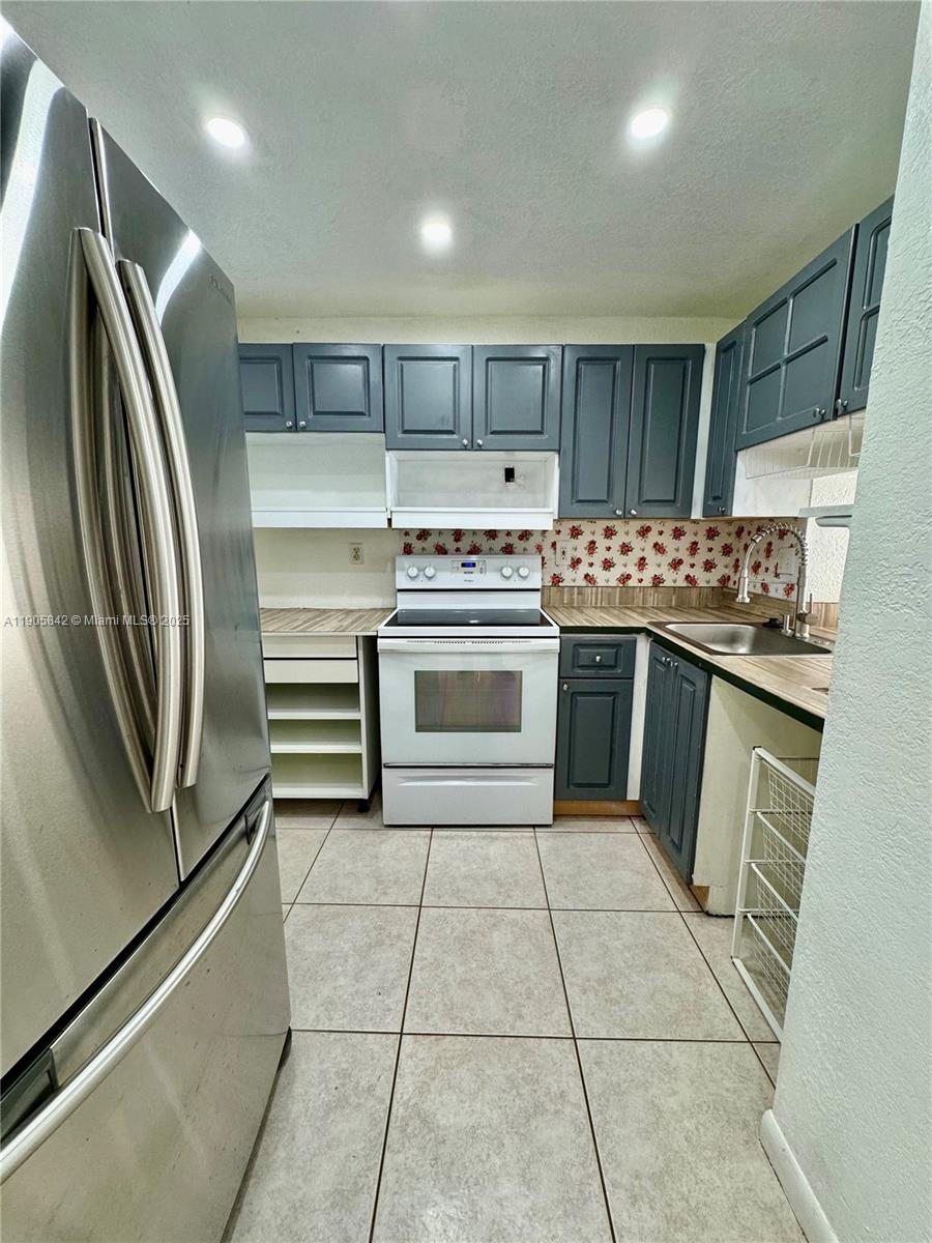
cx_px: 466
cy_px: 622
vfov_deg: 102.1
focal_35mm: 14
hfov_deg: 85.7
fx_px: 503
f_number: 2.2
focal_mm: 2.22
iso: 160
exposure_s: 1/120
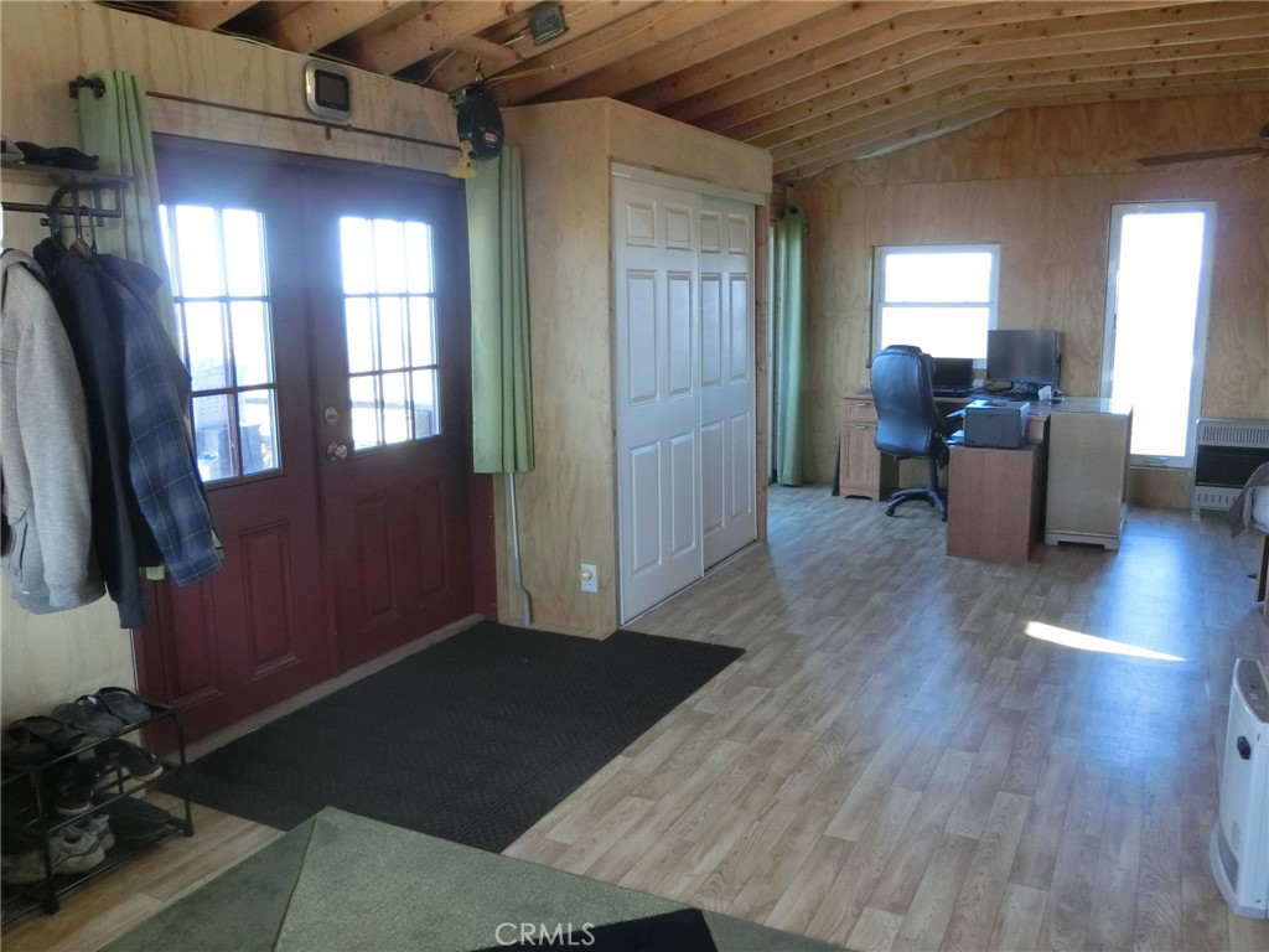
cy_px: 476
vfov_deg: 48.2
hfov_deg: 61.7
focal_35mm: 29
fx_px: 1063
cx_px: 634
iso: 400
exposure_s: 1/100
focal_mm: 5.2
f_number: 3.7
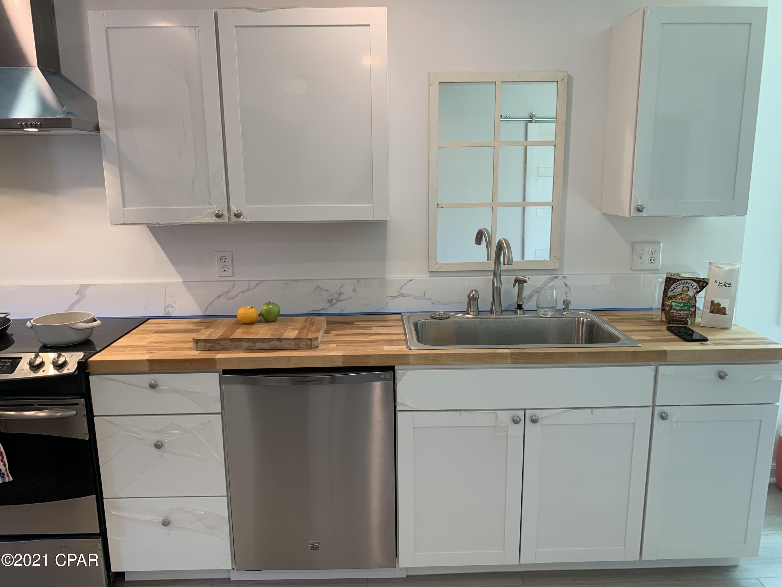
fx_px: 587
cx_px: 391
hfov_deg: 67.3
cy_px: 294
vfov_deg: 53.1
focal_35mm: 26
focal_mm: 4.25
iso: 50
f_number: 1.8
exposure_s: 1/60
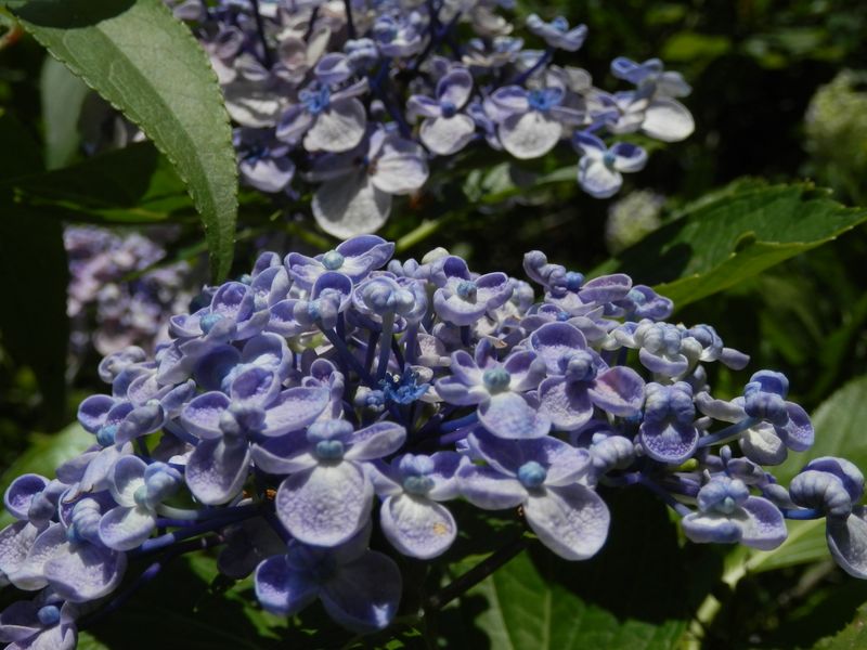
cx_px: 434
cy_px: 325
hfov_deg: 38.9
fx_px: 1227
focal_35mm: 49
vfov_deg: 29.7
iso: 80
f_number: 11.2
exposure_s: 1/200
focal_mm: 8.9
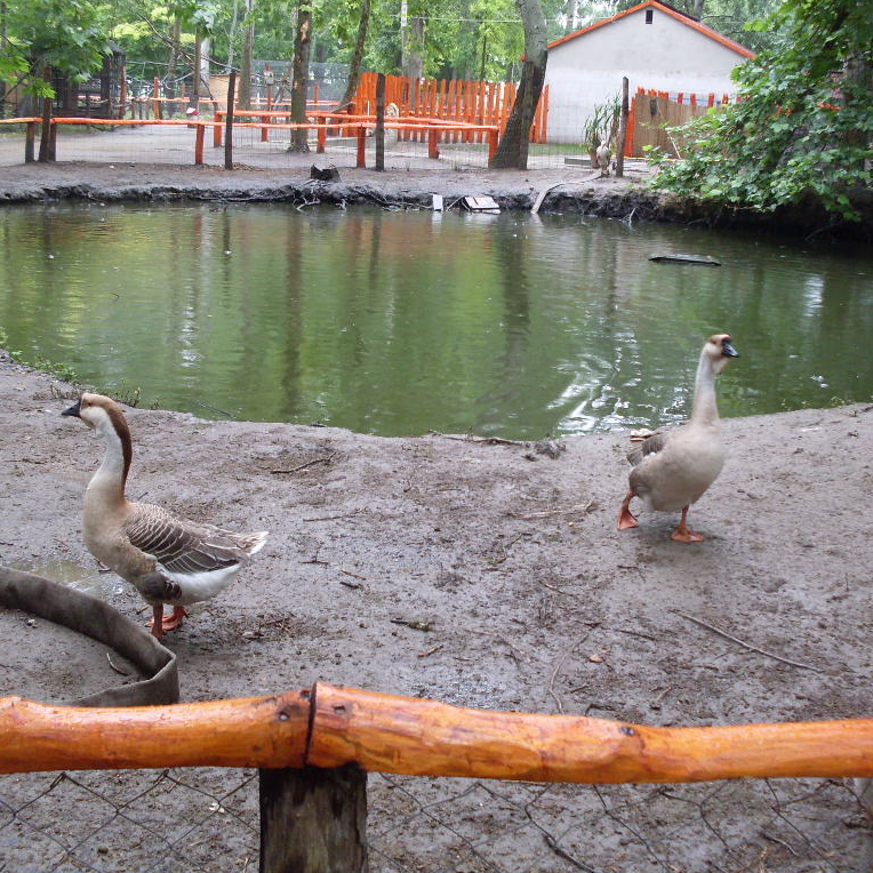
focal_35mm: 45
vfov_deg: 37.6
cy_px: 435
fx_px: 1284
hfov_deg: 37.5
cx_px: 474
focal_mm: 6.3
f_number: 2.8
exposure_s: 1/45
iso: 120
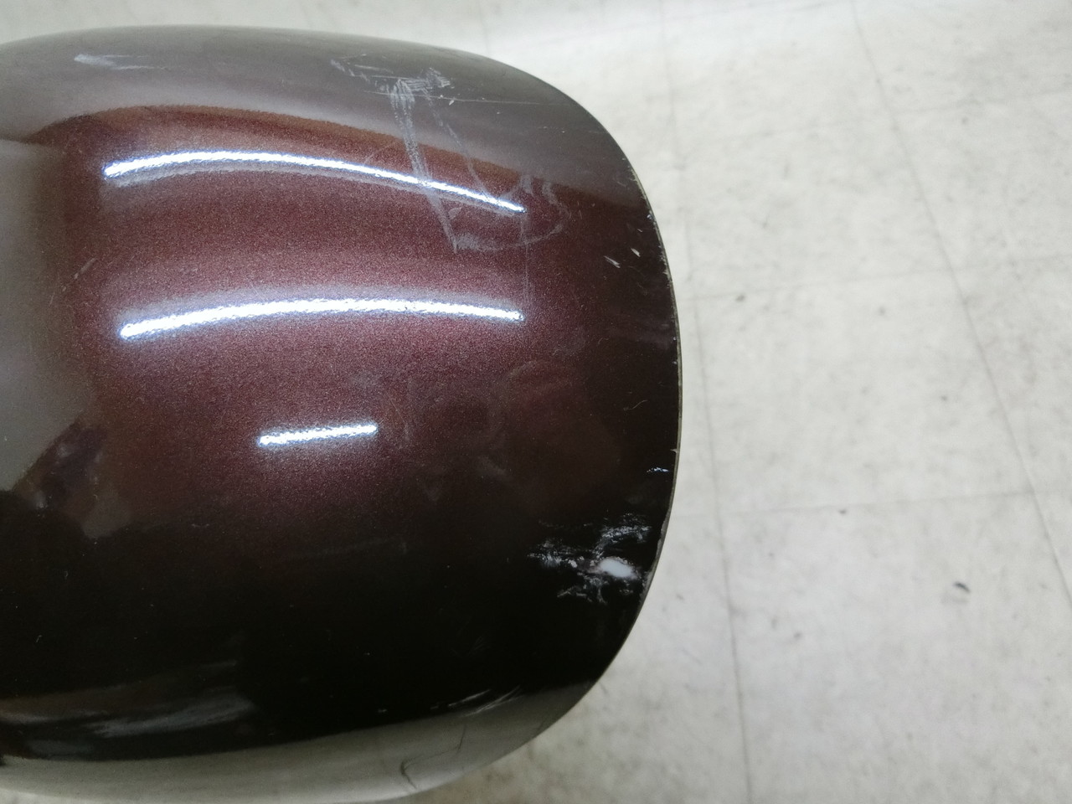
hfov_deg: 69.4
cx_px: 536
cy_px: 402
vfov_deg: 54.9
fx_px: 774
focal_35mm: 25
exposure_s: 1/60
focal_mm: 4.5
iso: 400
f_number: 3.5
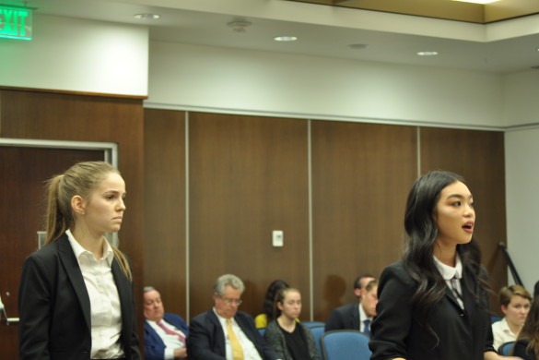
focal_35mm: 93
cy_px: 180
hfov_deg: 21.9
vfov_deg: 14.7
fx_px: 1392
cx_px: 270
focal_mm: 62
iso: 400
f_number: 4.5
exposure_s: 1/10
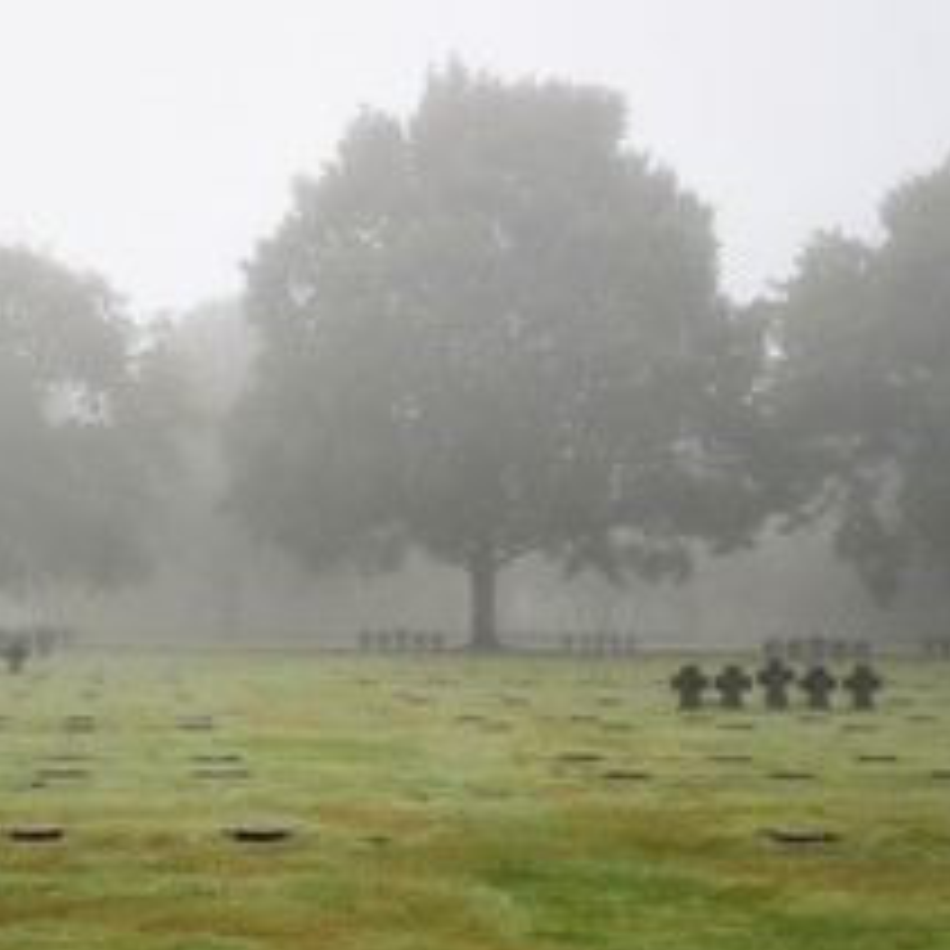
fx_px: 1894
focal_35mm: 61
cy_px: 626
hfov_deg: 27.6
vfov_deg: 28.0
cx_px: 185
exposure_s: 1/160
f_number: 18
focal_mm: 36
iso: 800
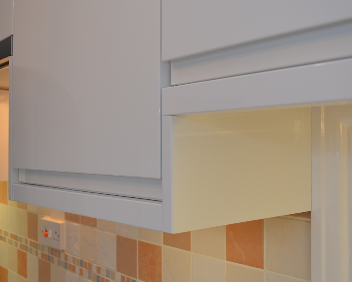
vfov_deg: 33.4
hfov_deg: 41.1
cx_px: 193
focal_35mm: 45
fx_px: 469
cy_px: 139
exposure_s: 1/60
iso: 250
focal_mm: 26
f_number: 4.2
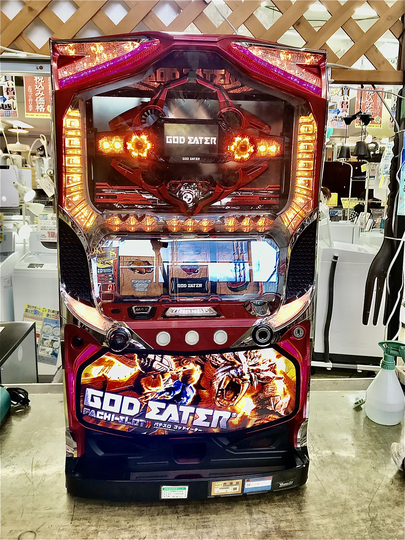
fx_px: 437
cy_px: 270
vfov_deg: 63.4
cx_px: 202
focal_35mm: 28
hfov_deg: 49.7
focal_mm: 3.99
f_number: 1.8
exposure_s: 1/60
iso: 25
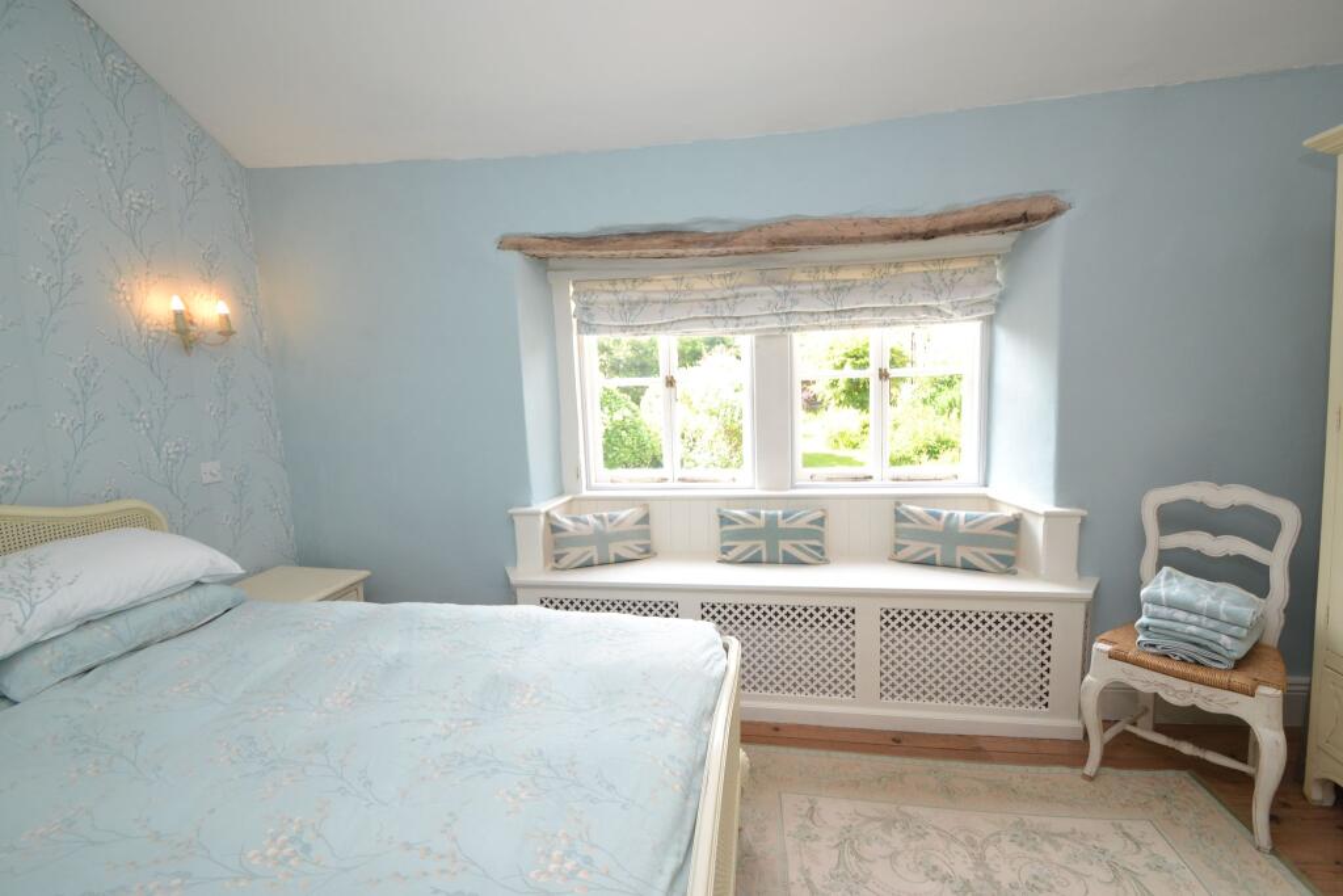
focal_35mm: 15
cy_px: 448
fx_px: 560
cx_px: 672
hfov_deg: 100.4
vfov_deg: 77.3
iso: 400
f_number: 5
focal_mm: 10
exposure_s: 1/100
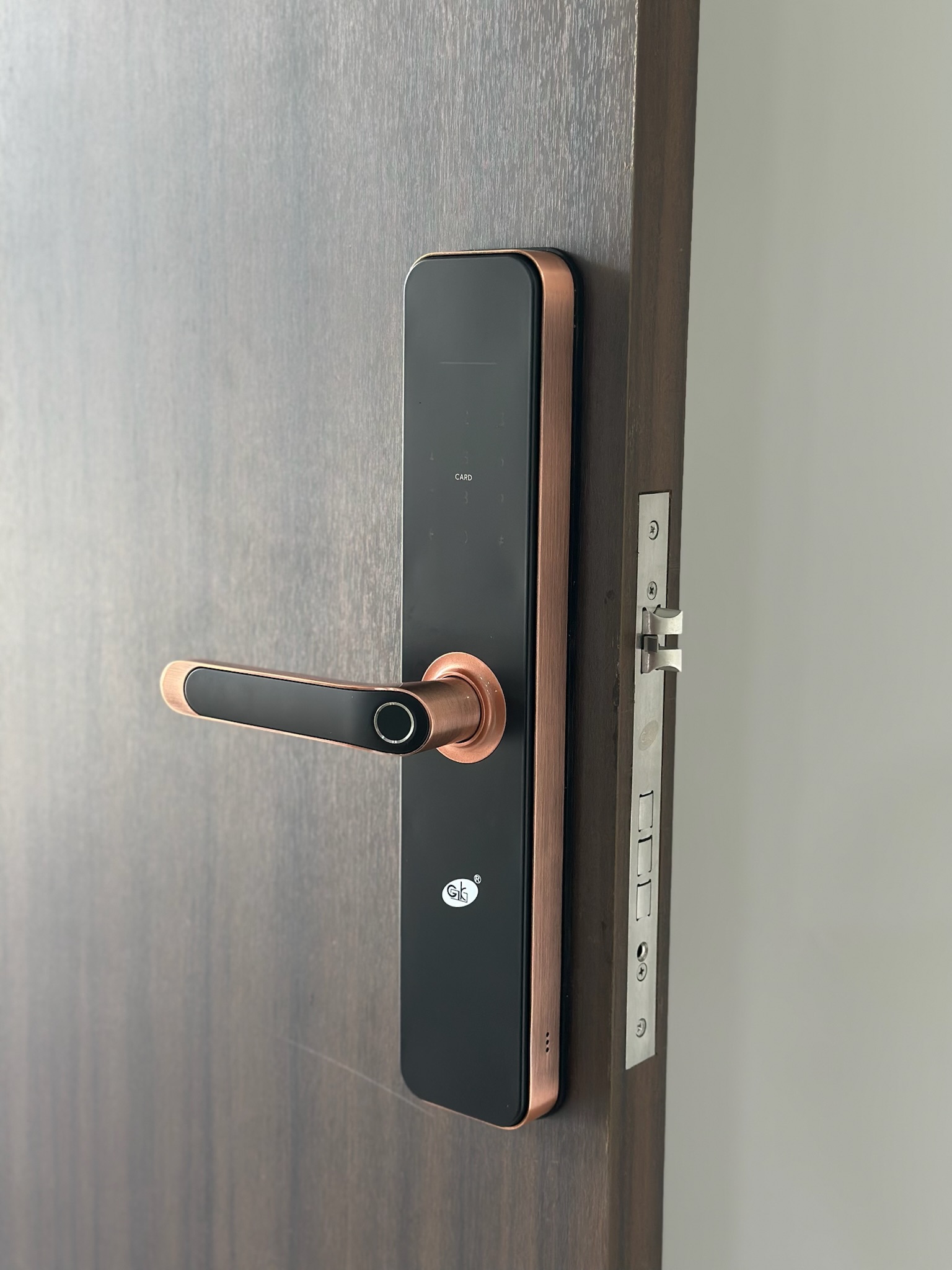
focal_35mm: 48
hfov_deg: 30.3
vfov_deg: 39.7
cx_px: 476
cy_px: 635
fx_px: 1760
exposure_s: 1/60
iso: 160
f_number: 1.78
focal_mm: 6.86
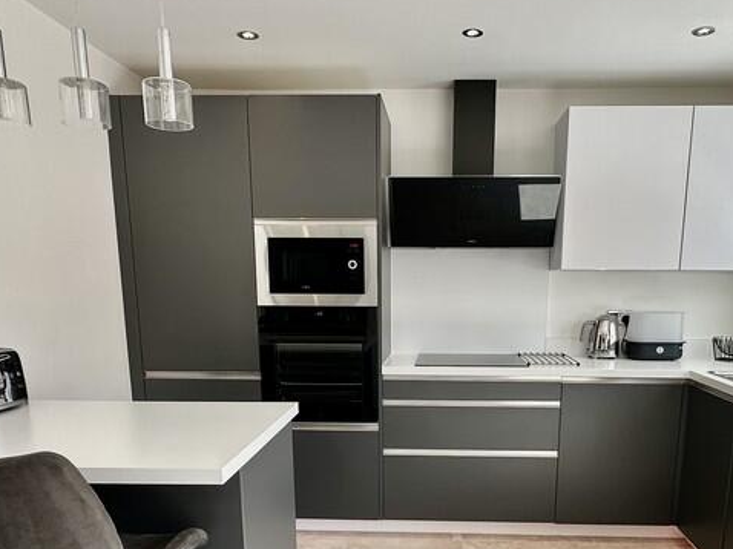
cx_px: 423
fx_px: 635
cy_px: 419
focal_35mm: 30
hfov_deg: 59.7
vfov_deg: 45.0
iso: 40
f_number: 2.2
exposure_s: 1/99
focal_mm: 2.22
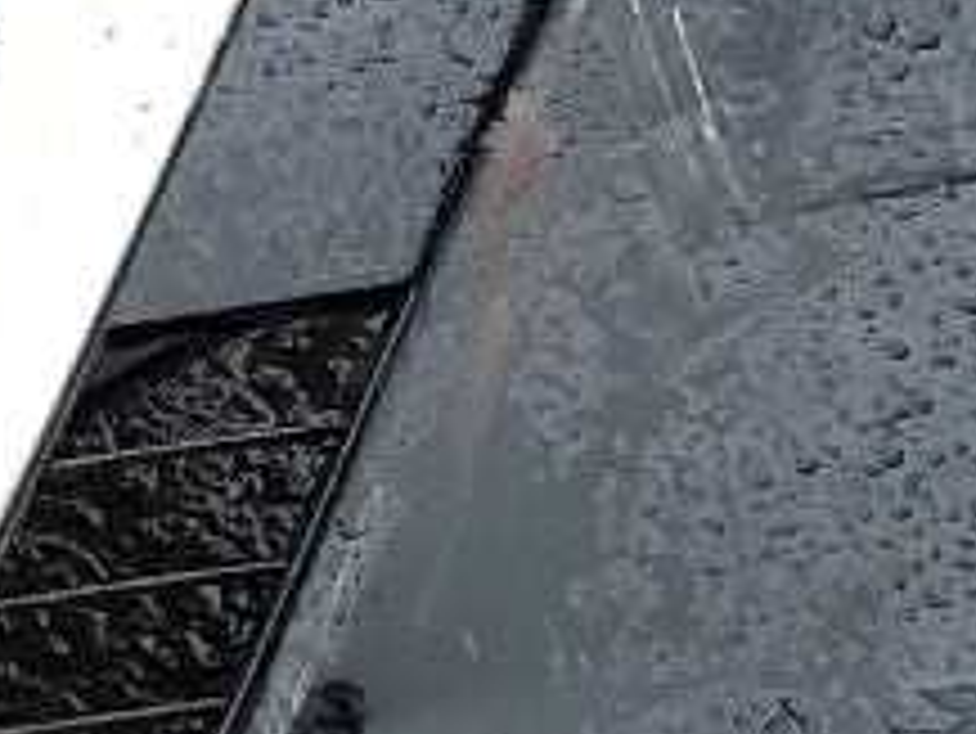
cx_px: -571
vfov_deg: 7.7
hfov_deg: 9.9
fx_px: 5416
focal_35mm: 192
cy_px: 50
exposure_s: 1/60.2
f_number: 1.5
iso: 70
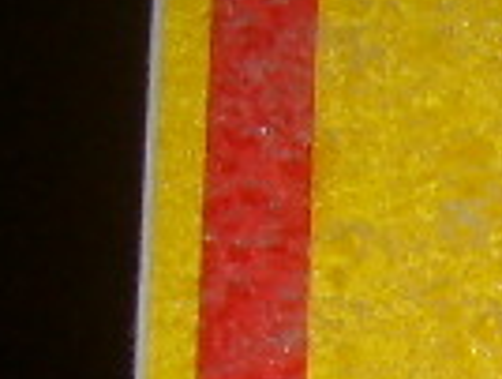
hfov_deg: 6.8
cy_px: 811
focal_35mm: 267
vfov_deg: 5.4
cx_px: 1427
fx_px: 3879
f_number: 2.8
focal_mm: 5.8
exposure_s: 1/30
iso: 100
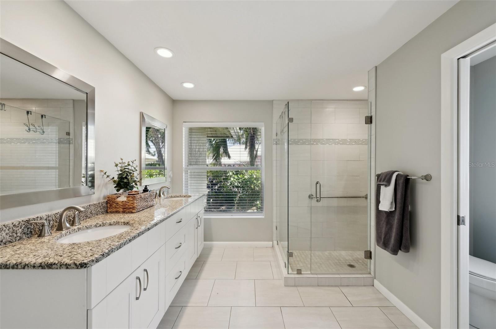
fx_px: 193
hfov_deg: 104.3
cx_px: 248
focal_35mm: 14
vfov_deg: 81.1
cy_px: 164
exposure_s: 1/125
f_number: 8
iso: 400
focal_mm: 14
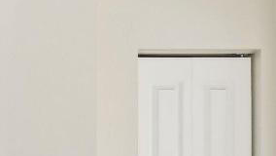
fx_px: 498
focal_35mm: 68
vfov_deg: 16.5
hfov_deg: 19.4
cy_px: 216
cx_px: -263
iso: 125
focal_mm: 16
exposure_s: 1/15
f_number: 8
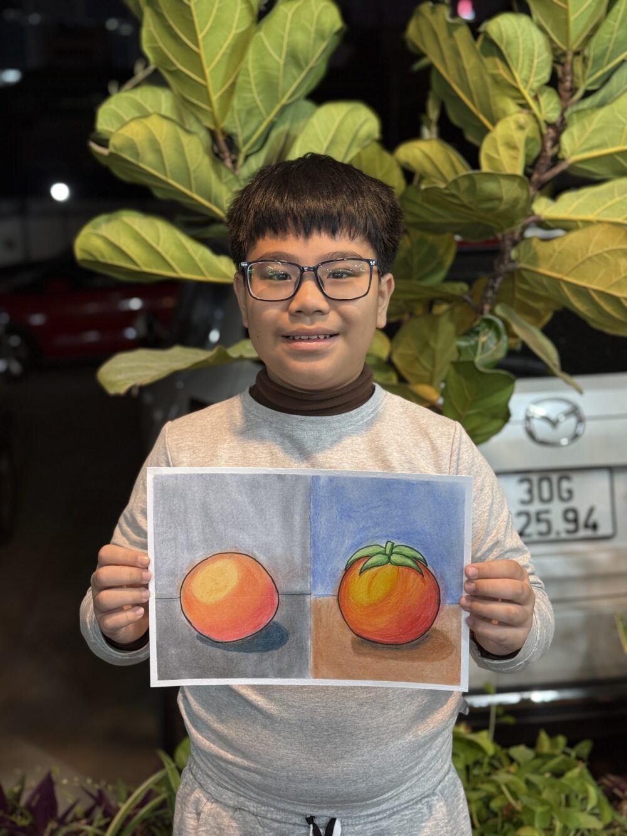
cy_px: 418
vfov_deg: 39.7
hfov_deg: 30.3
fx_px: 1159
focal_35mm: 48
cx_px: 314
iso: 200
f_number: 1.78
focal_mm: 6.76
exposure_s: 1/50
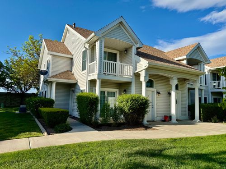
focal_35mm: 24
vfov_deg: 56.8
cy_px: 84
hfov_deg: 71.6
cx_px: 113
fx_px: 157
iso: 80
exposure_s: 1/3584
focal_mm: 6.76
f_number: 1.78
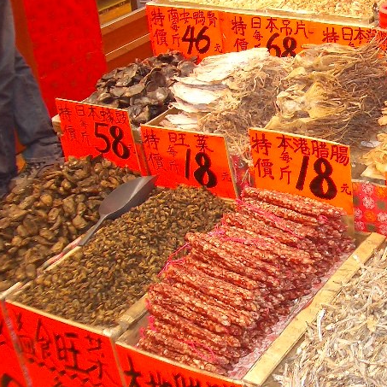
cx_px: 375
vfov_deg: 24.7
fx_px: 885
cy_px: 179
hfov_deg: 23.7
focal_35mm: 70
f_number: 2.6
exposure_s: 1/60
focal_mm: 5.8
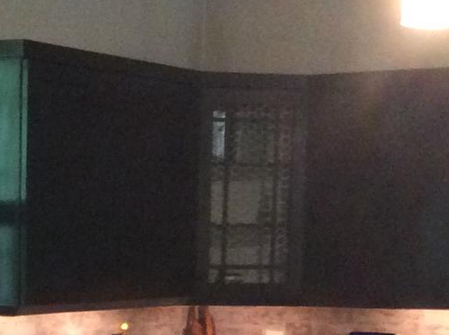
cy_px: 398
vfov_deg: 10.9
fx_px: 1722
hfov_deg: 14.7
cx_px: 61
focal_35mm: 133
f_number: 2.4
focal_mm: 3.3
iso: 320
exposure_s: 1/20
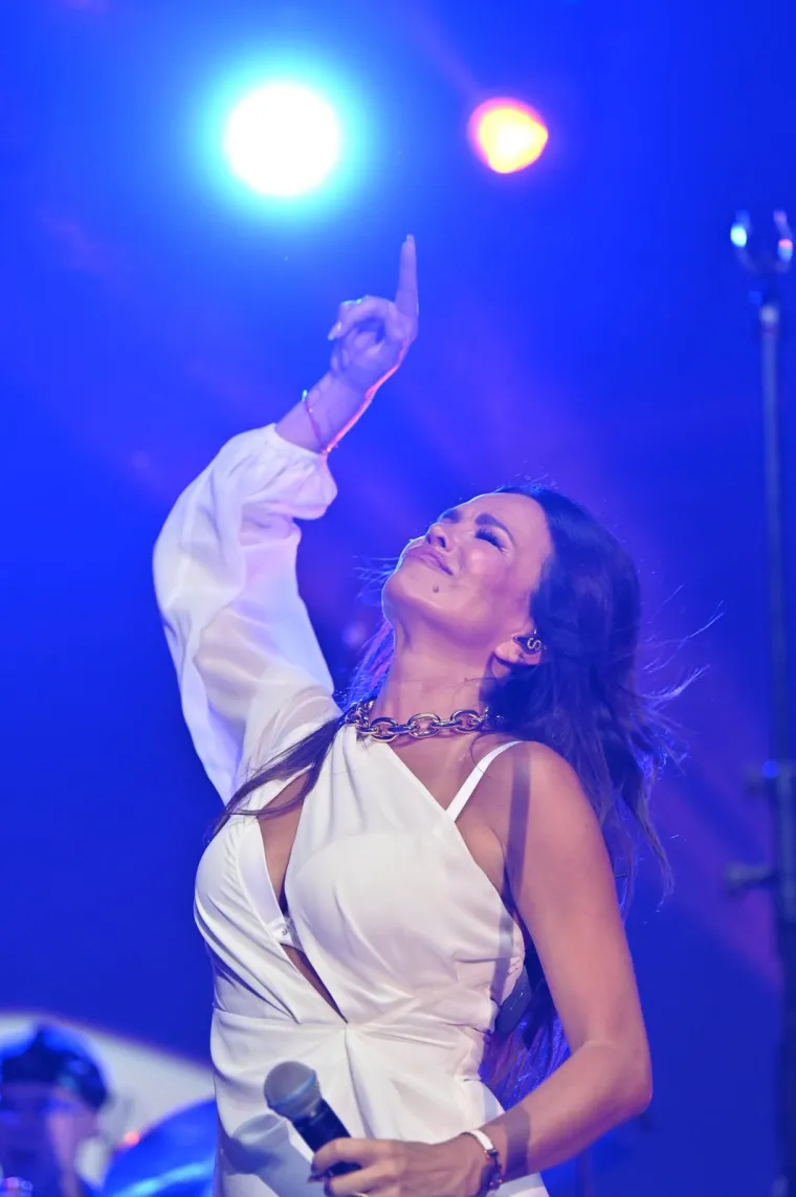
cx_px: 398
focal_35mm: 140
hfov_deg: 9.8
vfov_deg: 14.7
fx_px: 4651
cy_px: 598
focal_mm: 140
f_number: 2.8
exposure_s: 1/400
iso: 2000
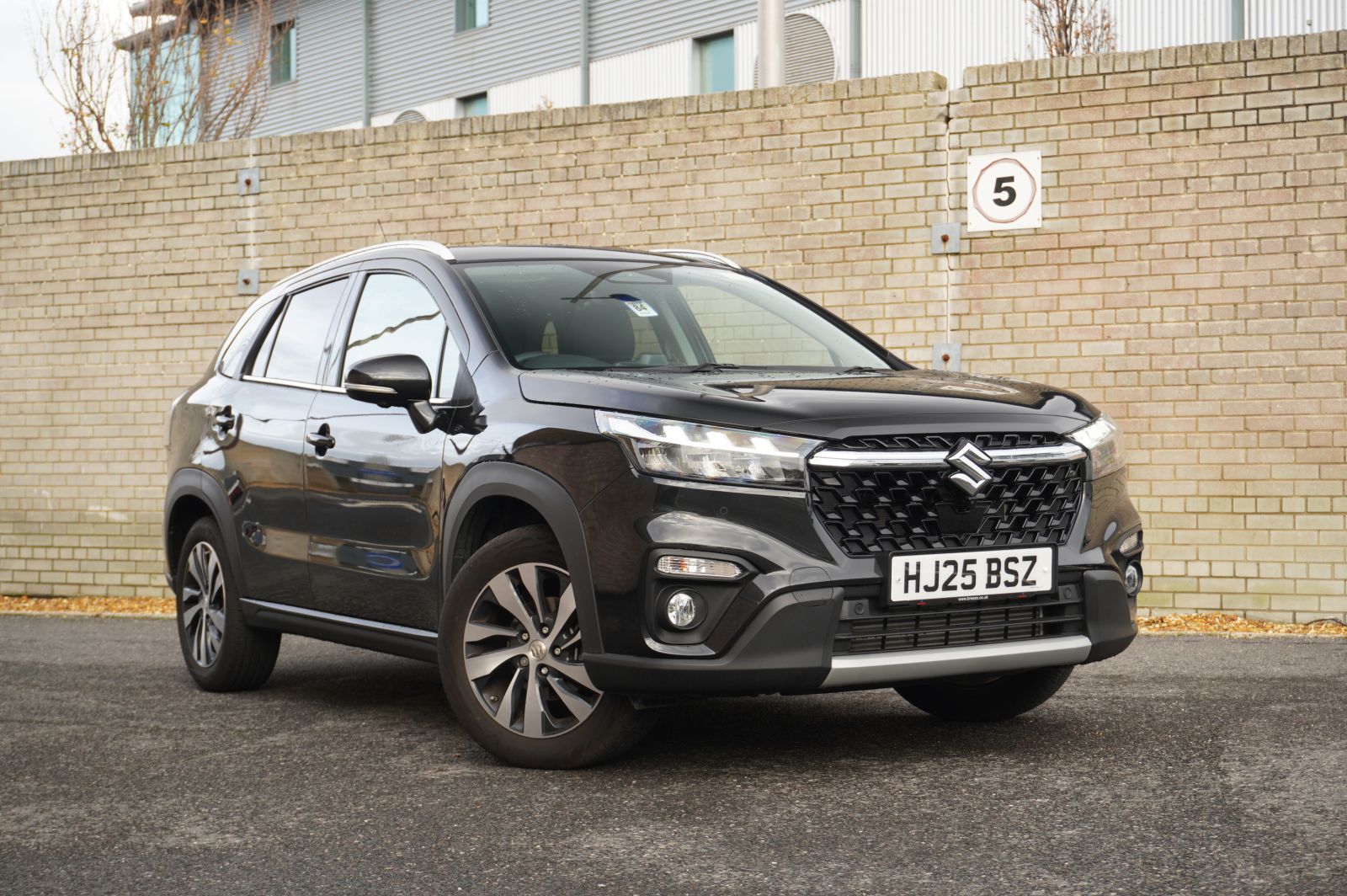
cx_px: 674
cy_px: 448
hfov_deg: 36.0
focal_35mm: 56
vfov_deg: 24.4
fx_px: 2075
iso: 125
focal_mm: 37
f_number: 5.6
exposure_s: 1/60
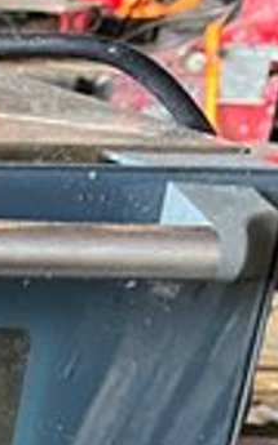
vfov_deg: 16.7
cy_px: 499
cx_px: -605
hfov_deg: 8.6
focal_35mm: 121
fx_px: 1470
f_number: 1.6
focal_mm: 5.1
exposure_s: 1/60
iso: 200
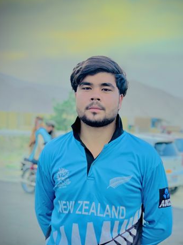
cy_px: 136
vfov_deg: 29.0
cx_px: 112
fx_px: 473
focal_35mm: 67
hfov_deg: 21.9
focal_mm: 6
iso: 80
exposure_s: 1/122
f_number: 2.4
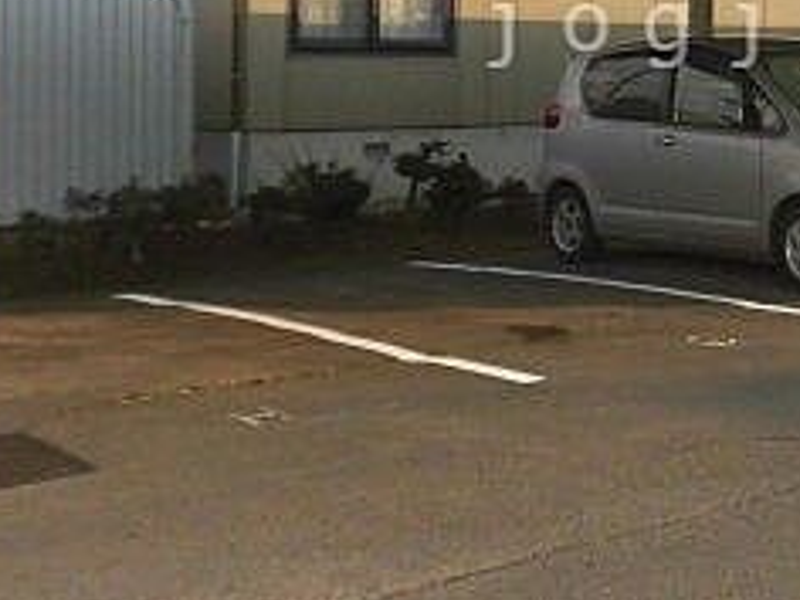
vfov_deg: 21.9
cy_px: 27
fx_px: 1502
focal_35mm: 65
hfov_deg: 28.7
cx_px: 719
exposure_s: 1/640
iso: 100
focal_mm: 4.3
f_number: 3.1
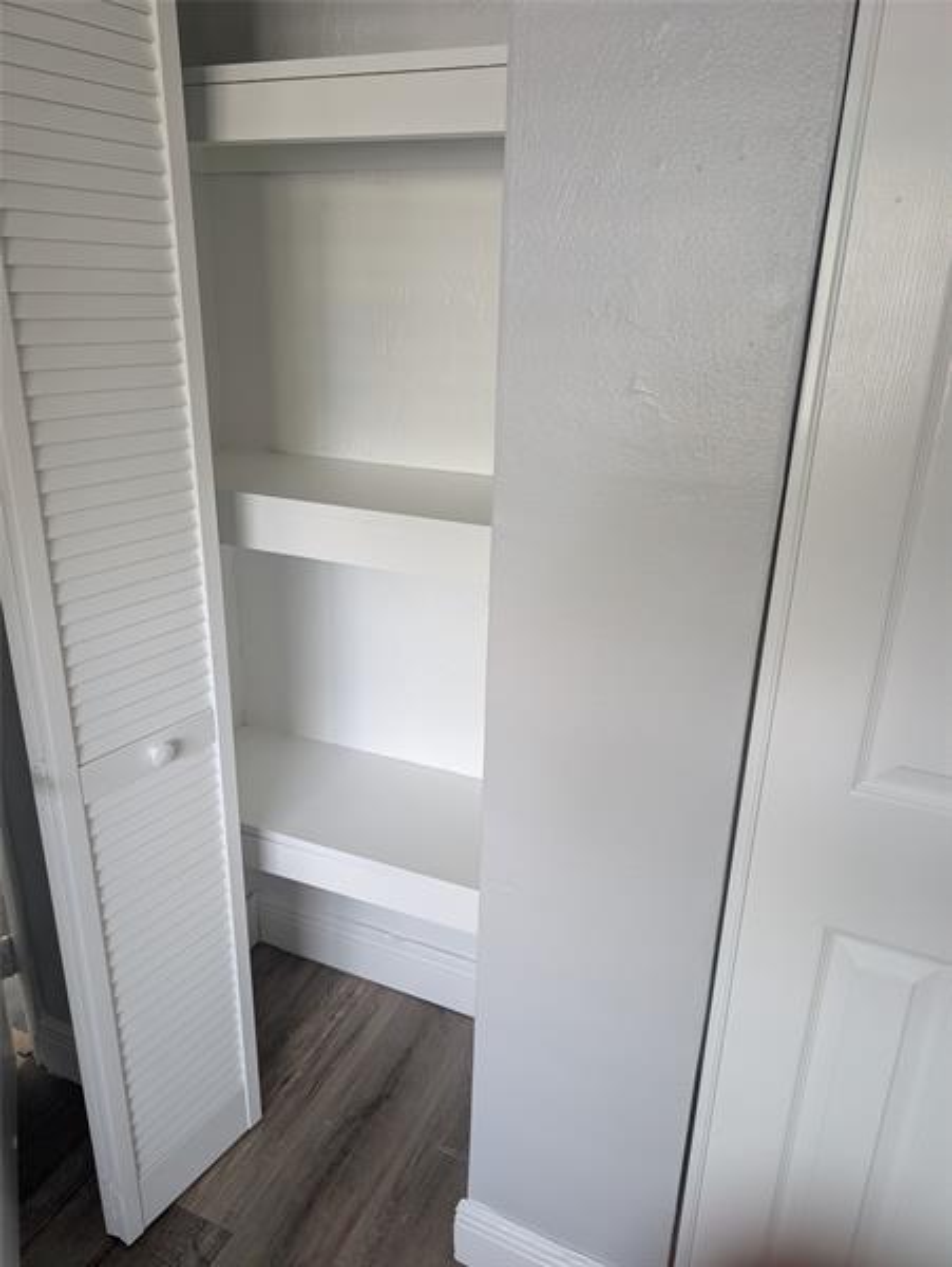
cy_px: 634
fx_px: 879
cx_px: 476
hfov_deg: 56.9
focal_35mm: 24
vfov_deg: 71.6
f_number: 1.68
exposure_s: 1/82.1
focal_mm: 6.9
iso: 245
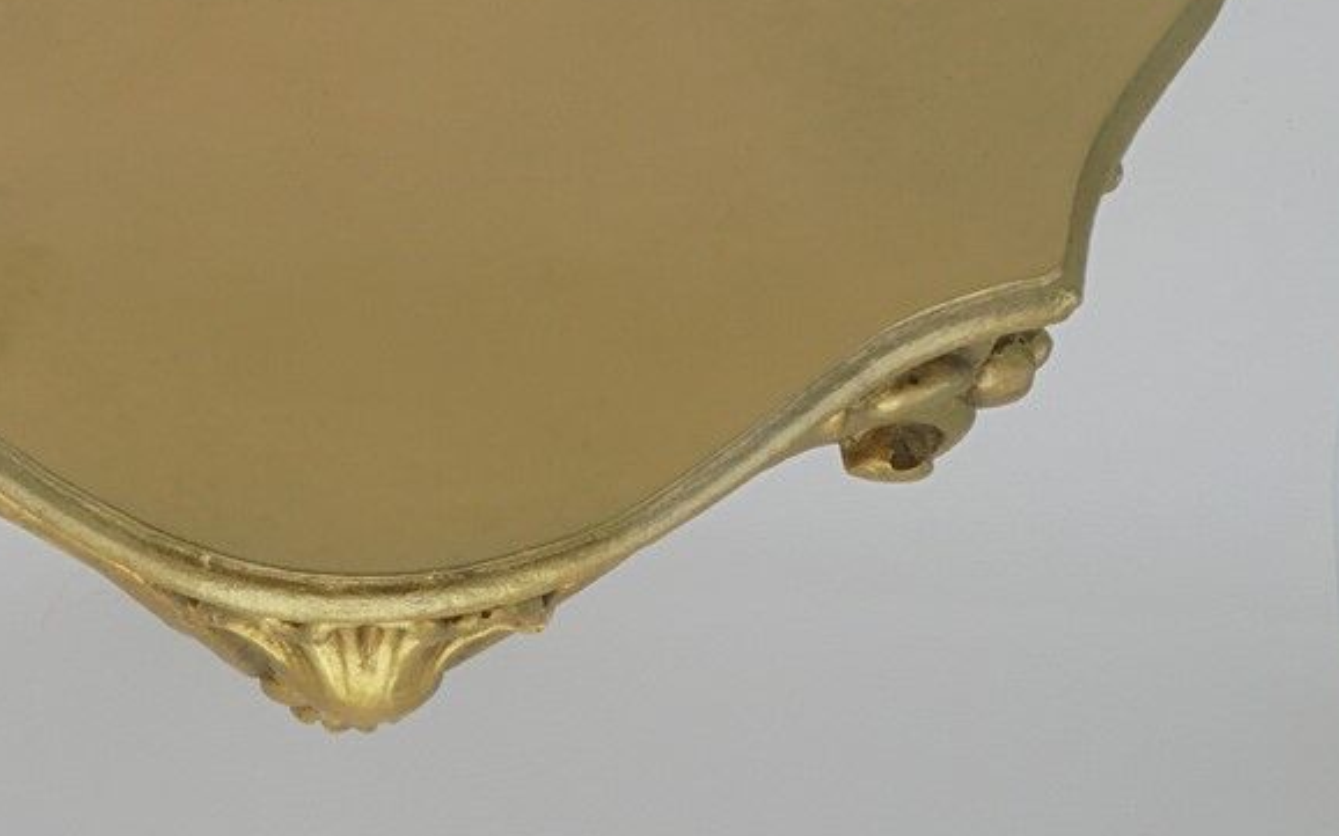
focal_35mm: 71
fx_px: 2590
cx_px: 327
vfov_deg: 18.2
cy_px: 154
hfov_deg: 28.5
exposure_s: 1/40
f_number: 4.5
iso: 100
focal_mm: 7.8
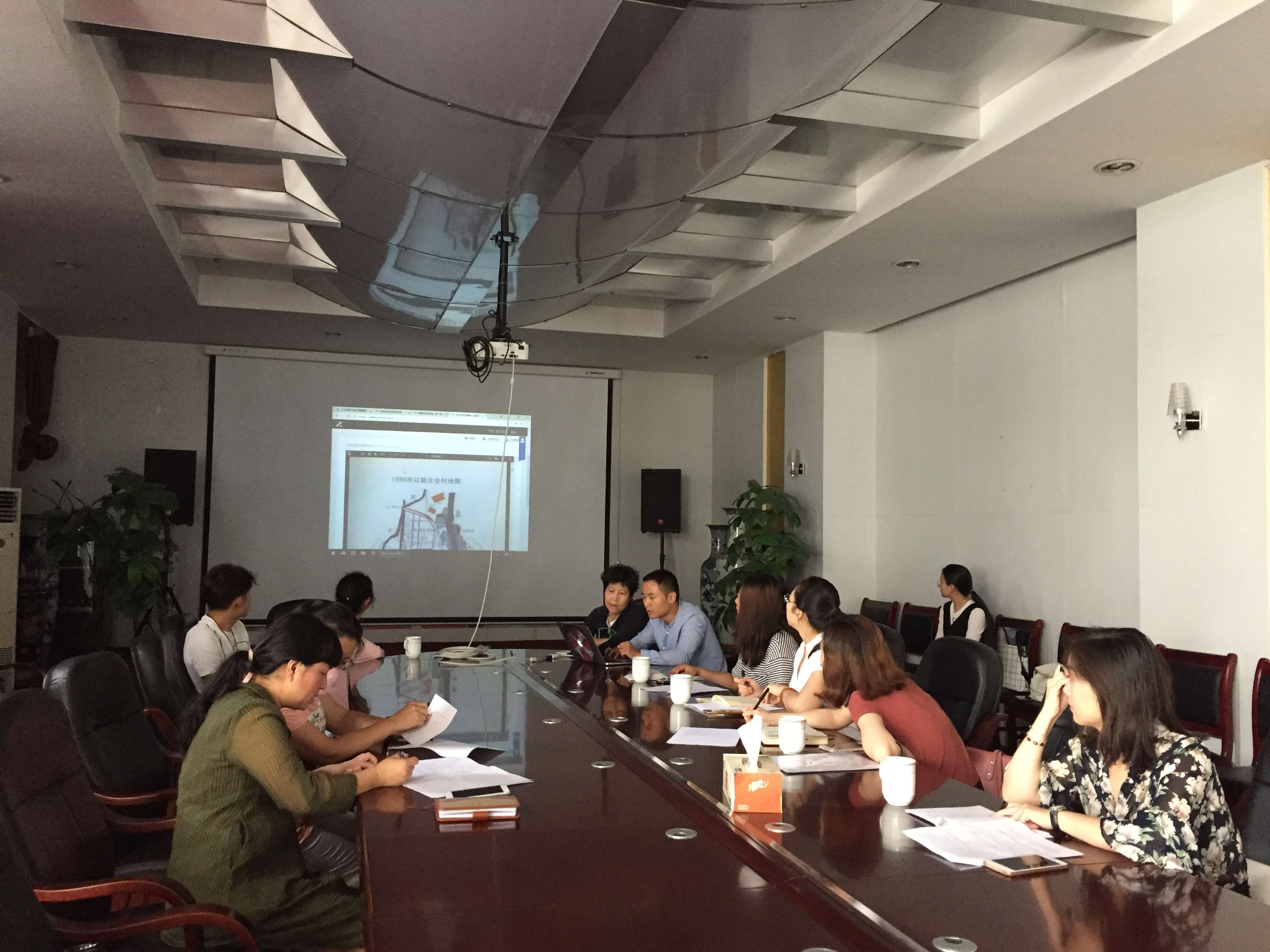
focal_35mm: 29
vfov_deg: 48.2
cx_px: 635
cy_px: 476
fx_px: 1064
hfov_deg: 61.7
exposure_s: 1/17
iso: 250
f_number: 2.2
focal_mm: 4.15
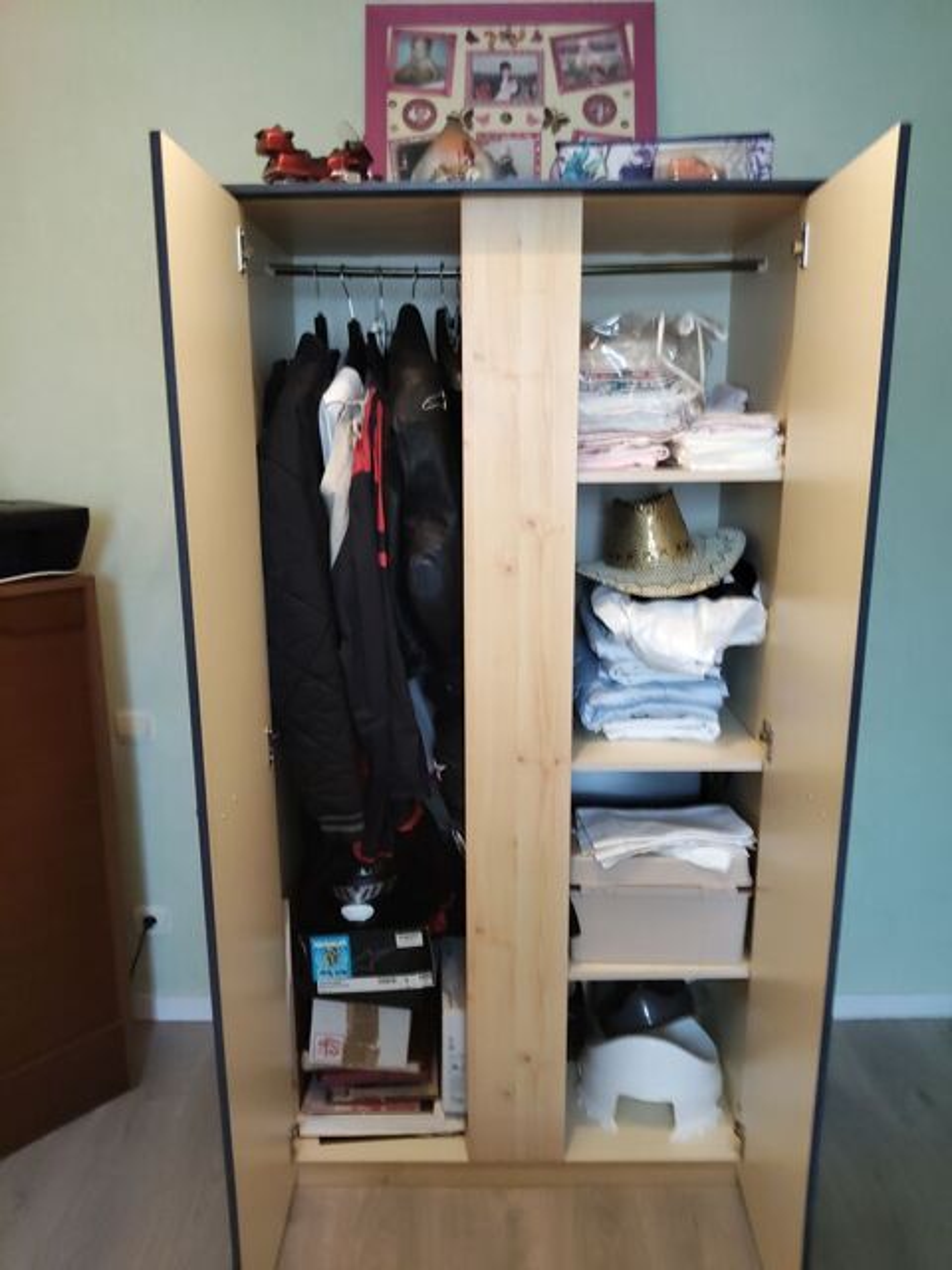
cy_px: 635
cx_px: 476
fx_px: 917
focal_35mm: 25
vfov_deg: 69.4
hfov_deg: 54.9
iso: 1455
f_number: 1.8
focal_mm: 4.15
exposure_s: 1/16.7
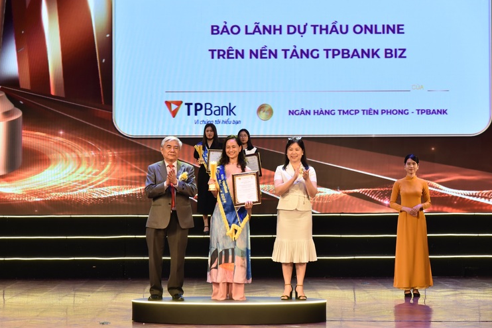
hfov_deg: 21.5
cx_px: 230
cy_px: 155
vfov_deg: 14.4
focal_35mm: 95
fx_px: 1299
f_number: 5
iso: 1000
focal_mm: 86
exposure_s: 1/200
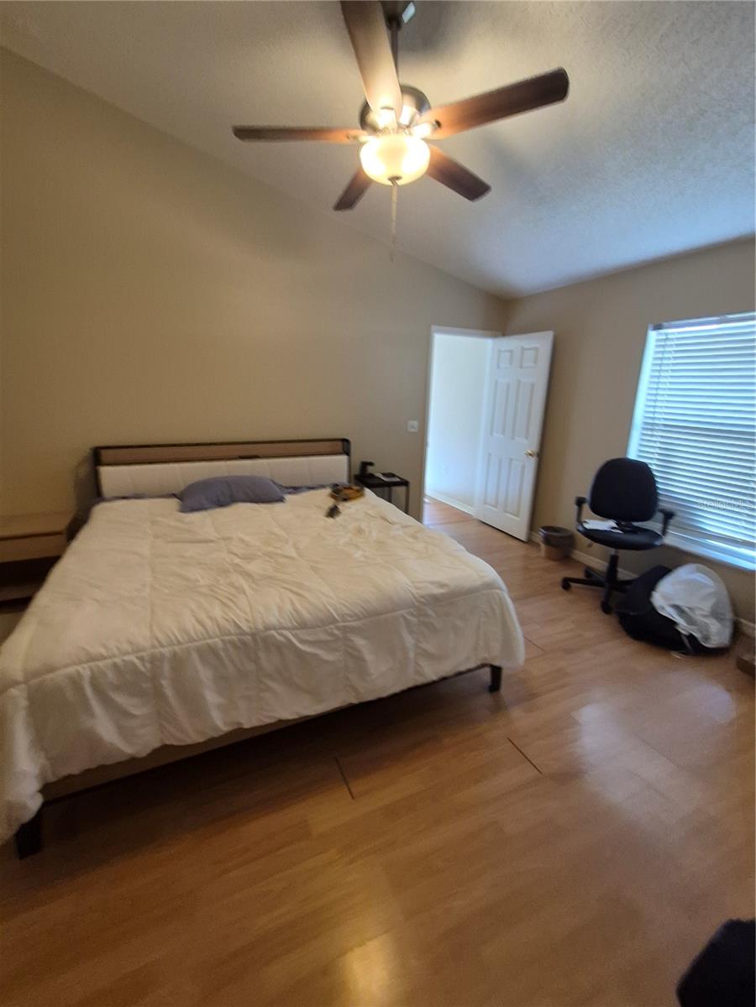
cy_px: 504
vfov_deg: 106.2
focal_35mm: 13
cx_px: 378
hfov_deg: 89.9
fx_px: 379
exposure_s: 1/60
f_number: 2.2
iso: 250
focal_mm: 1.74
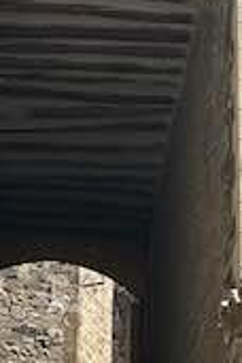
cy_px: 197
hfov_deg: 9.6
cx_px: 20
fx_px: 1432
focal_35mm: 142
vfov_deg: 14.4
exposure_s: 1/3257
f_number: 1.5
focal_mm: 5.7
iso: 50
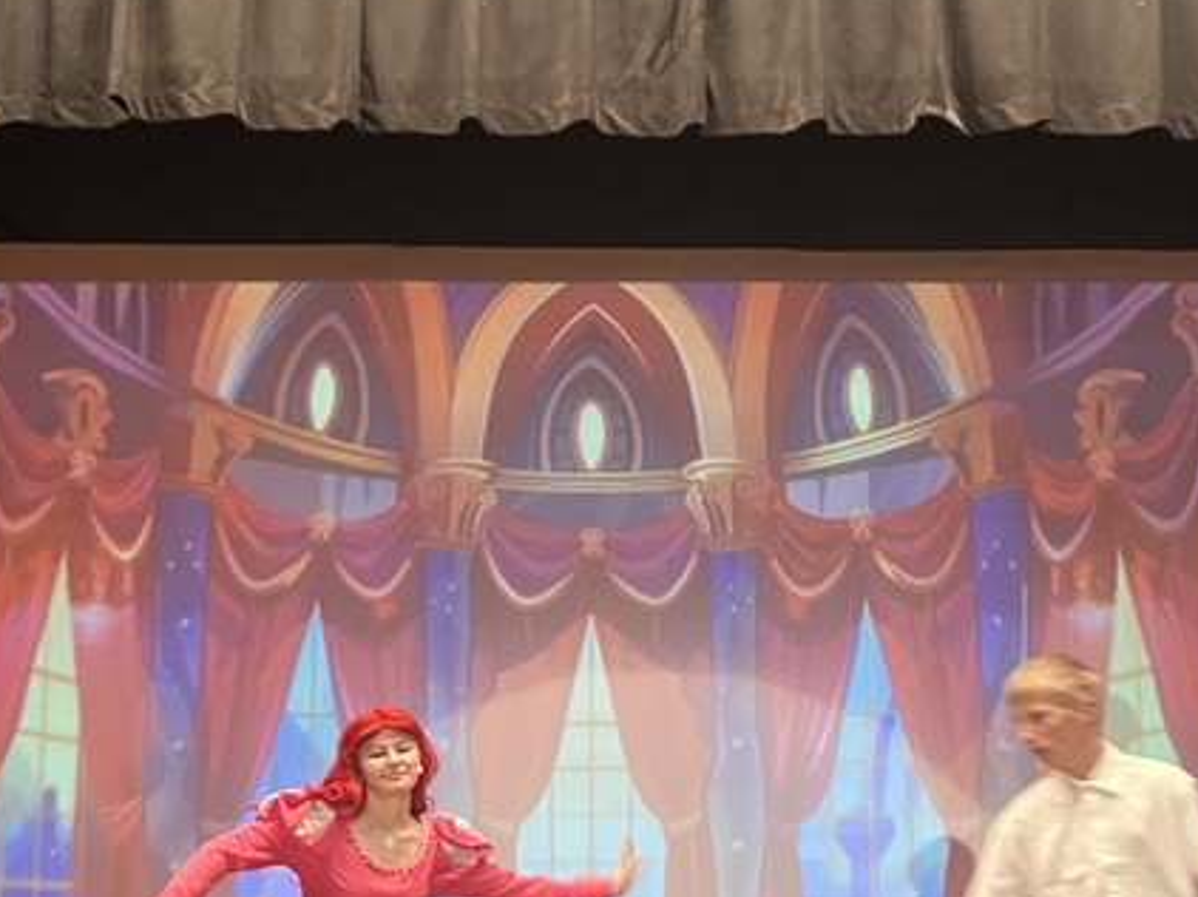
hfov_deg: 28.6
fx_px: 2352
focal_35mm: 68
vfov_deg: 21.4
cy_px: 687
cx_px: 642
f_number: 1.8
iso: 320
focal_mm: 3.99
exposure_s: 1/30
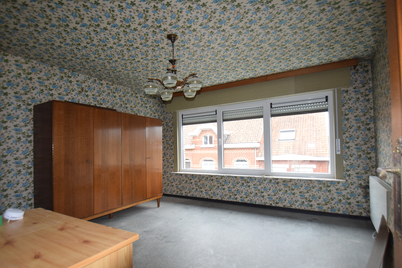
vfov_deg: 68.7
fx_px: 196
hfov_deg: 91.5
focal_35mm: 18
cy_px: 142
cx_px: 196
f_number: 4.5
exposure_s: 1/80
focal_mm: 11
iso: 800
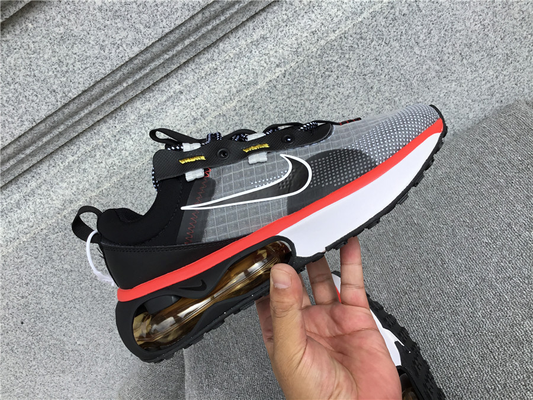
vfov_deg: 45.4
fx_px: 477
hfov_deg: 58.4
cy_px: 200
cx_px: 266
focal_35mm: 31
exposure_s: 1/350
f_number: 2.4
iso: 25
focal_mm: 3.3
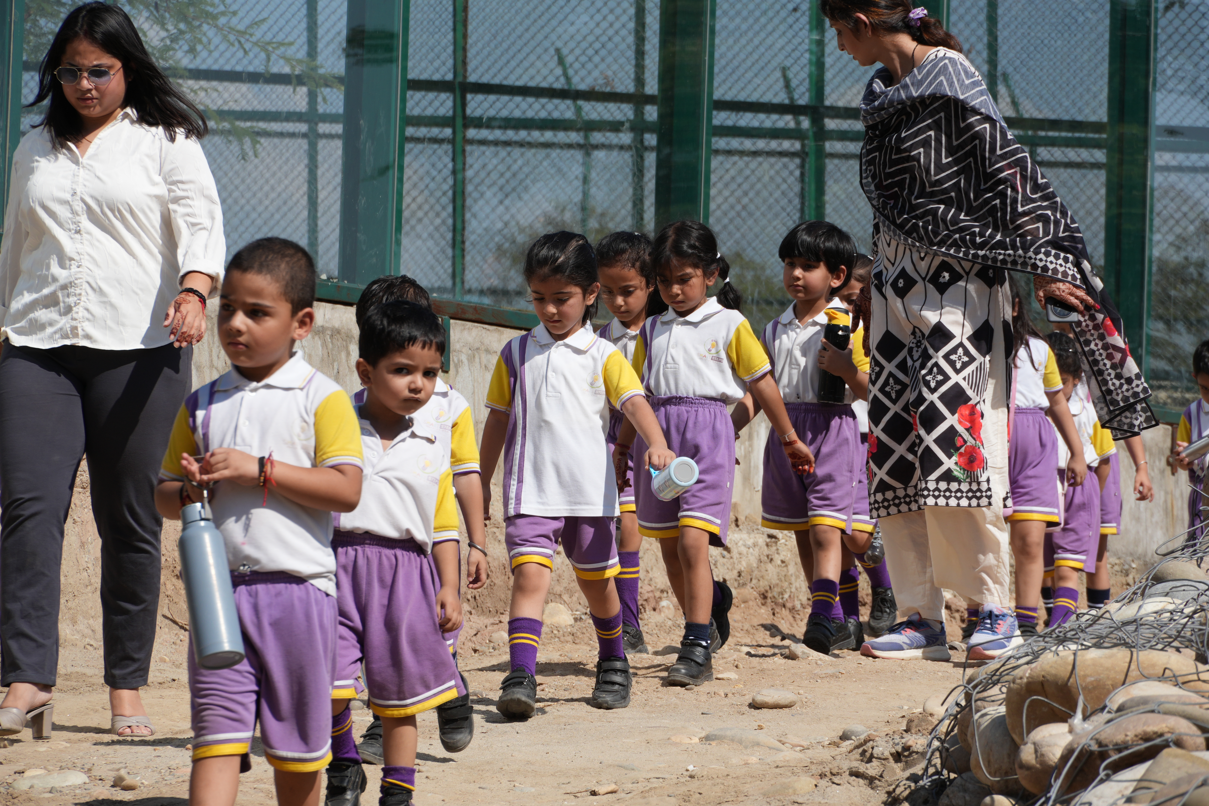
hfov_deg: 10.2
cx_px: 604
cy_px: 403
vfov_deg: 6.8
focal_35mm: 202
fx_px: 6800
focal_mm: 135
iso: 160
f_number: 9
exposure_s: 1/500
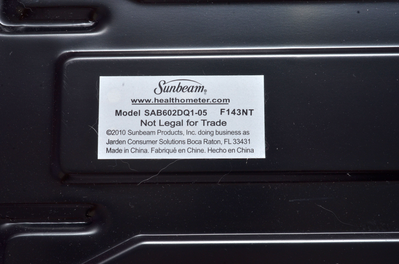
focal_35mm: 82
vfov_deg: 16.5
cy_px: 132
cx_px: 200
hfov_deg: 24.7
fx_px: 912
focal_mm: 55
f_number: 16
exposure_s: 1/125
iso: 200
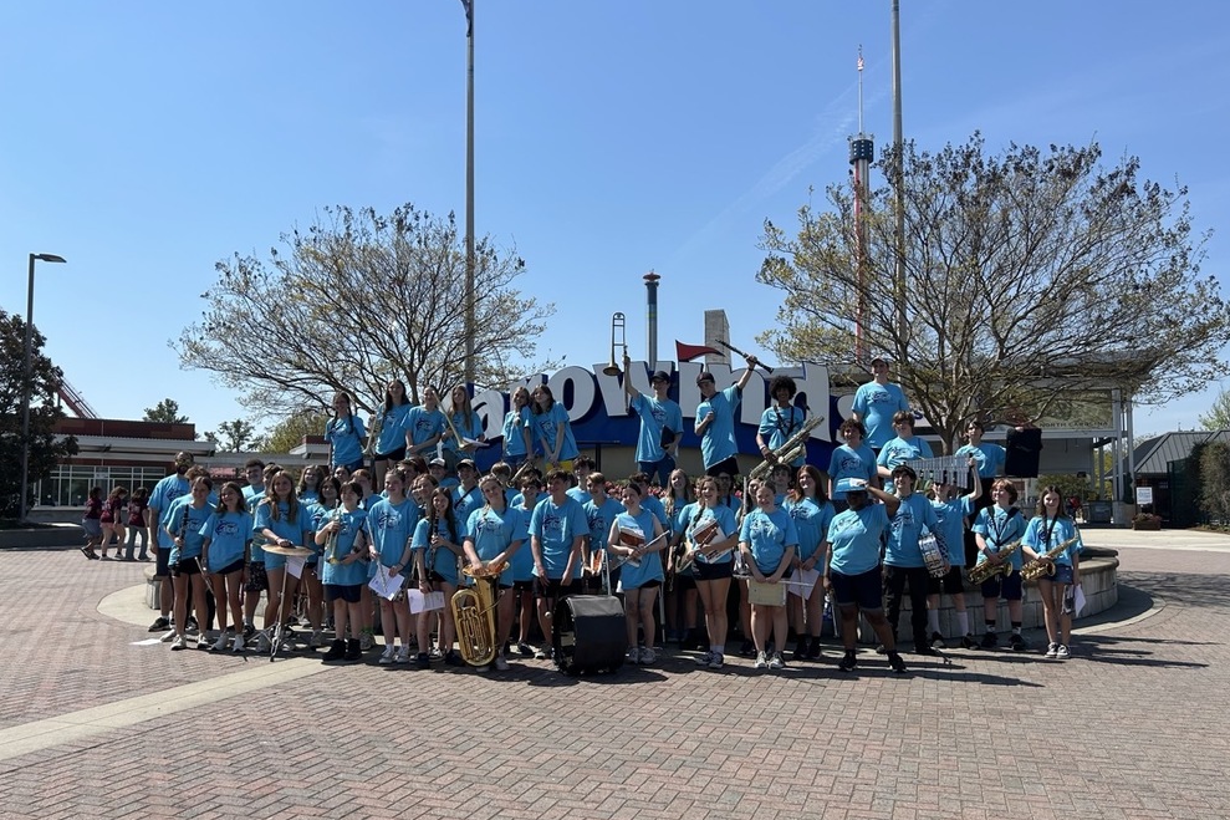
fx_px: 956
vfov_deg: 46.3
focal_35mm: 28
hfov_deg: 65.5
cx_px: 634
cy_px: 450
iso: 50
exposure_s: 1/5319
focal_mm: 5.7
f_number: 1.5
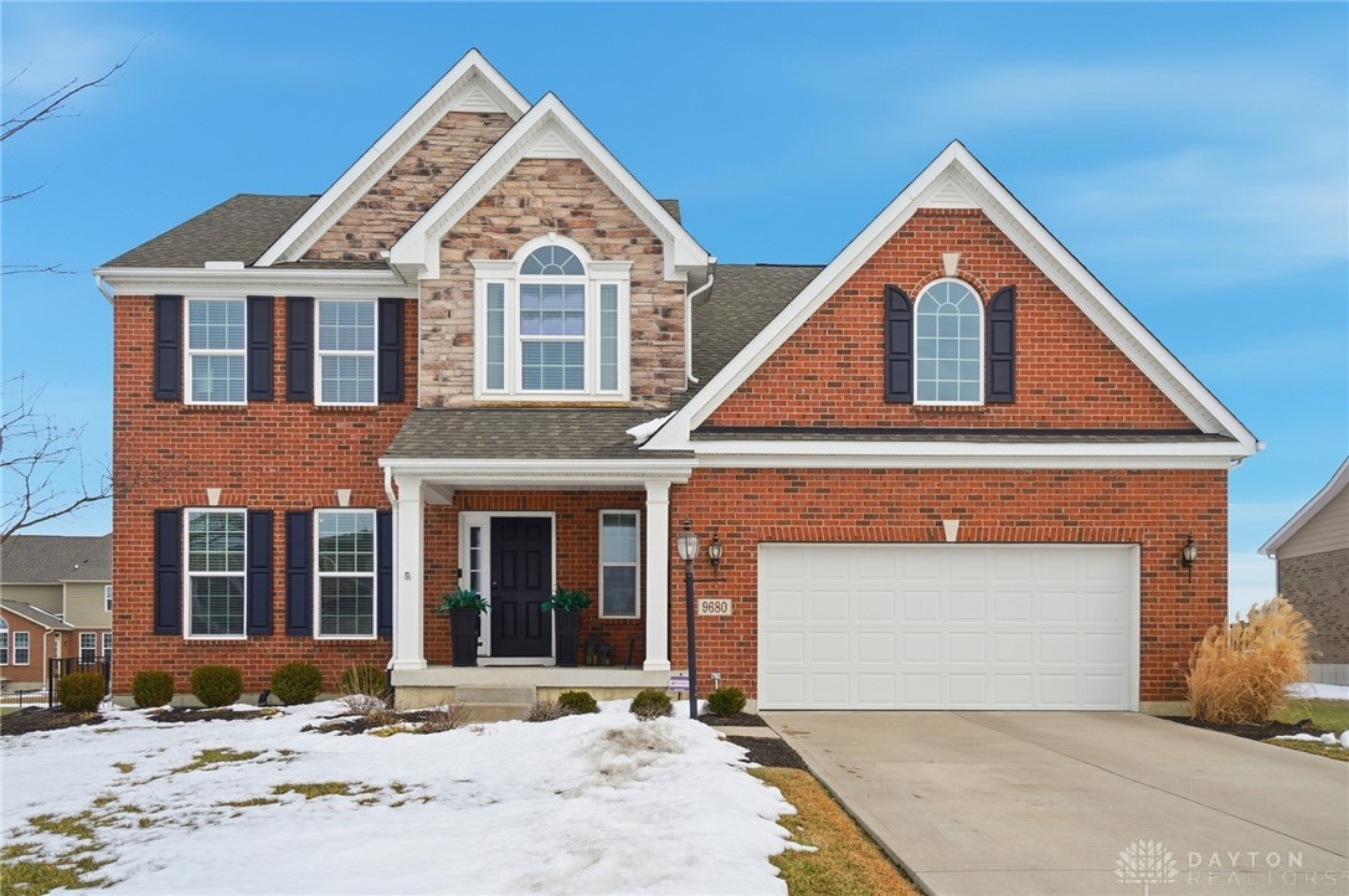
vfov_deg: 50.3
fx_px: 954
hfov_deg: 70.5
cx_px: 674
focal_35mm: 26
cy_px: 448
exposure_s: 1/4000
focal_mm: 17
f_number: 4
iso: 100
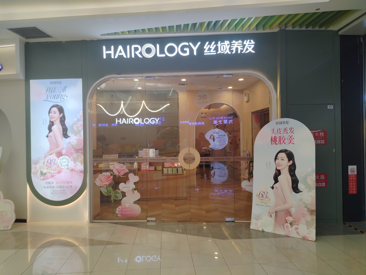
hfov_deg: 67.3
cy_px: 138
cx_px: 183
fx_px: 275
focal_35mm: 26
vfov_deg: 53.1
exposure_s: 1/143
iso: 100
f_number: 1.8
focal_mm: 4.25
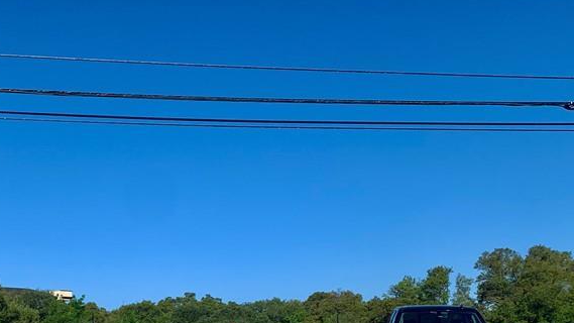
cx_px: 211
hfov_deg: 40.3
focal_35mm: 51
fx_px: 776
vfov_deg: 22.5
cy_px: 329
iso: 25
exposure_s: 1/3289
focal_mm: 4.25
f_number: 1.8
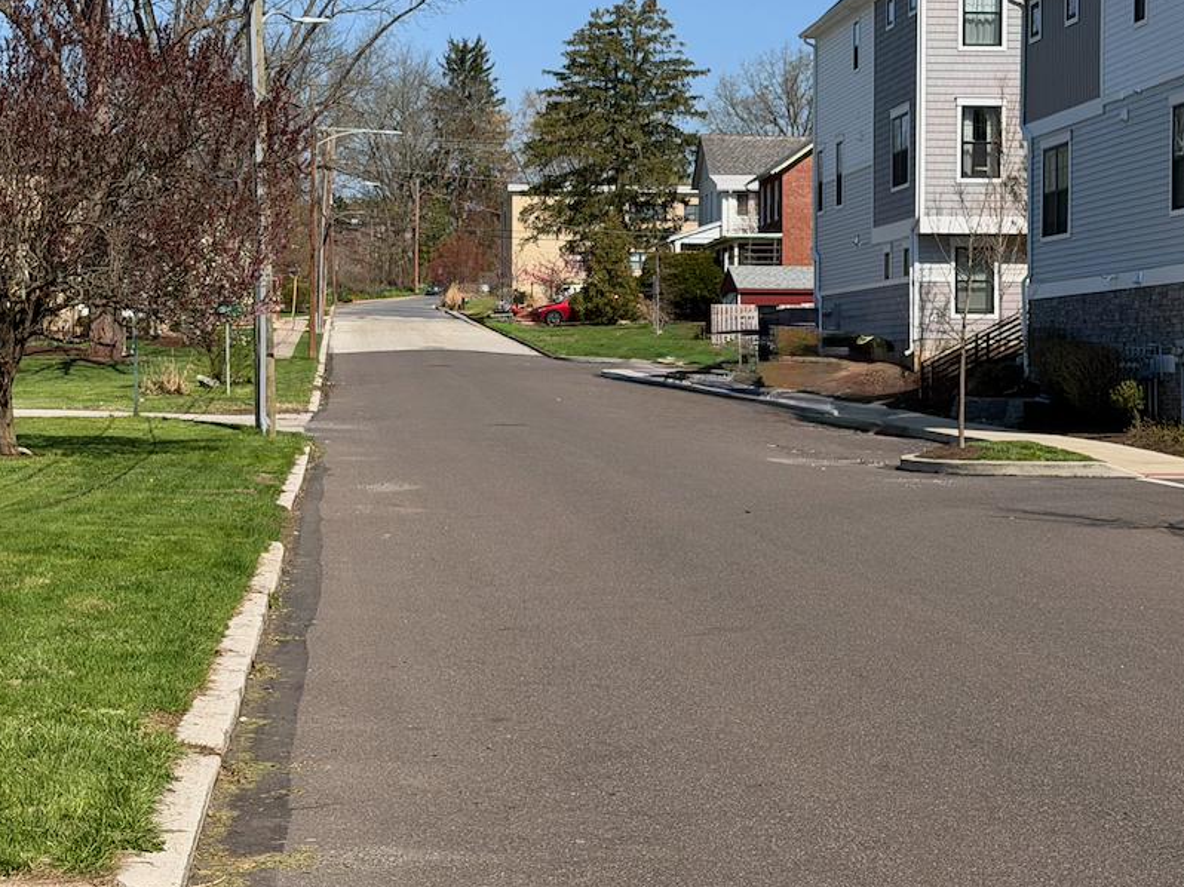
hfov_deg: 25.3
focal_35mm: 77
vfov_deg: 19.1
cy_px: 323
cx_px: 518
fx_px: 2633
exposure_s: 1/5208
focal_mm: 6.76
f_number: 1.78
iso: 64
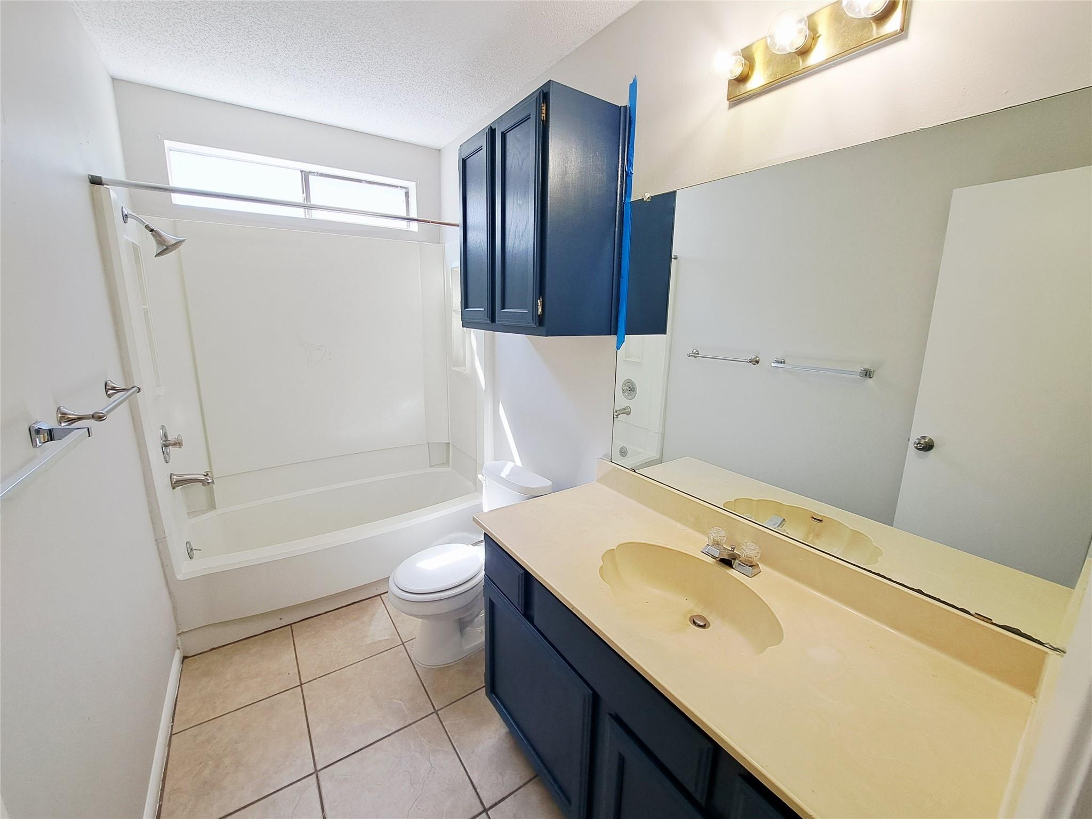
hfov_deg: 106.2
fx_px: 410
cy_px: 410
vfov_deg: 89.9
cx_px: 546
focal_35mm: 13
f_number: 2.2
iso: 50
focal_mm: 1.74
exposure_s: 1/60
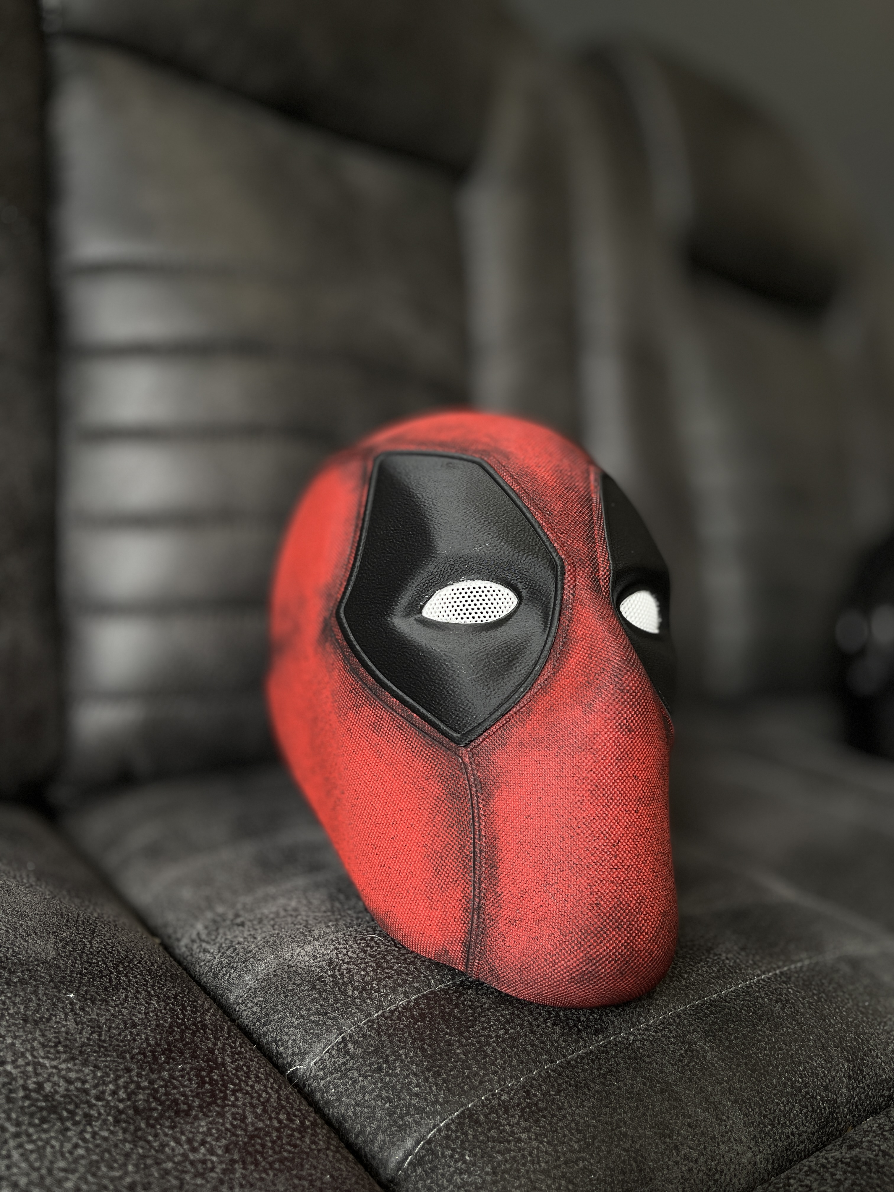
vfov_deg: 67.3
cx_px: 447
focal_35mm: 26
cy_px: 596
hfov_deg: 53.1
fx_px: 895
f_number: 1.6
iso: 100
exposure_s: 1/60
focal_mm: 5.1
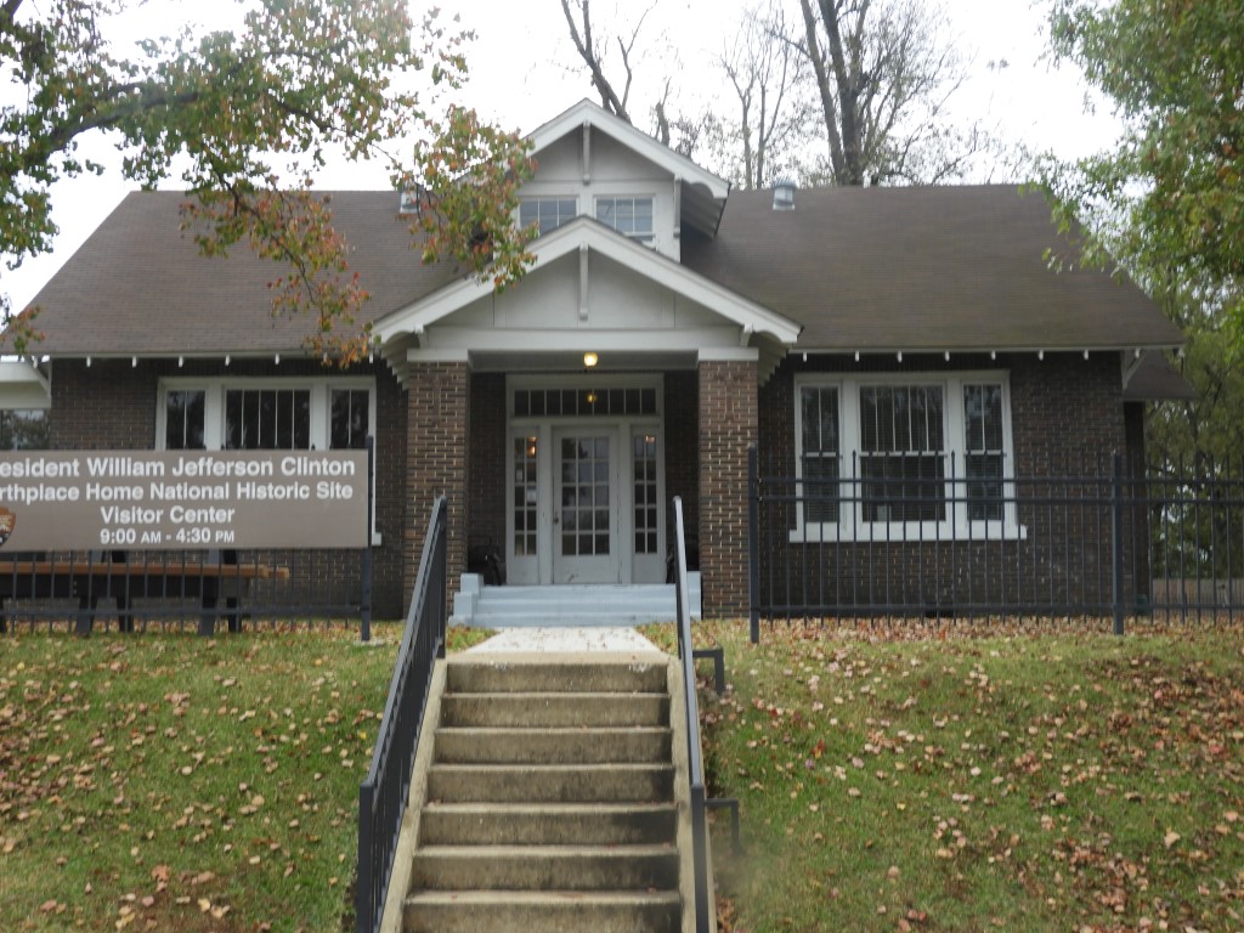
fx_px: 1617
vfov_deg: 32.2
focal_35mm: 45
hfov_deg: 42.1
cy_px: 466
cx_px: 622
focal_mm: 8.1
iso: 100
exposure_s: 1/100
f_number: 4
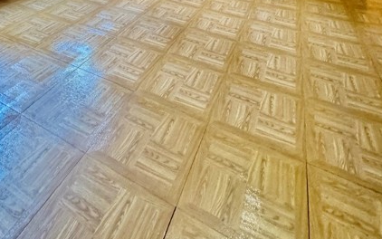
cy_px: -95
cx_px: 145
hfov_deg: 67.4
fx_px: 281
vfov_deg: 31.2
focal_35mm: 27
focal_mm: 2.22
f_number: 2.2
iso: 640
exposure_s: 1/60
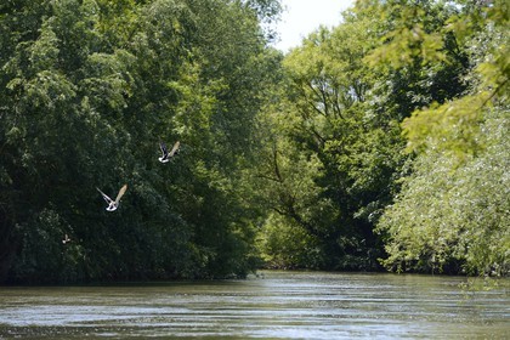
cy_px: 170
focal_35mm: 200
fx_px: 2833
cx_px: 255
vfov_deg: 6.9
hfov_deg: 10.3
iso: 200
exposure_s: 1/400
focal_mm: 200
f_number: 5.6
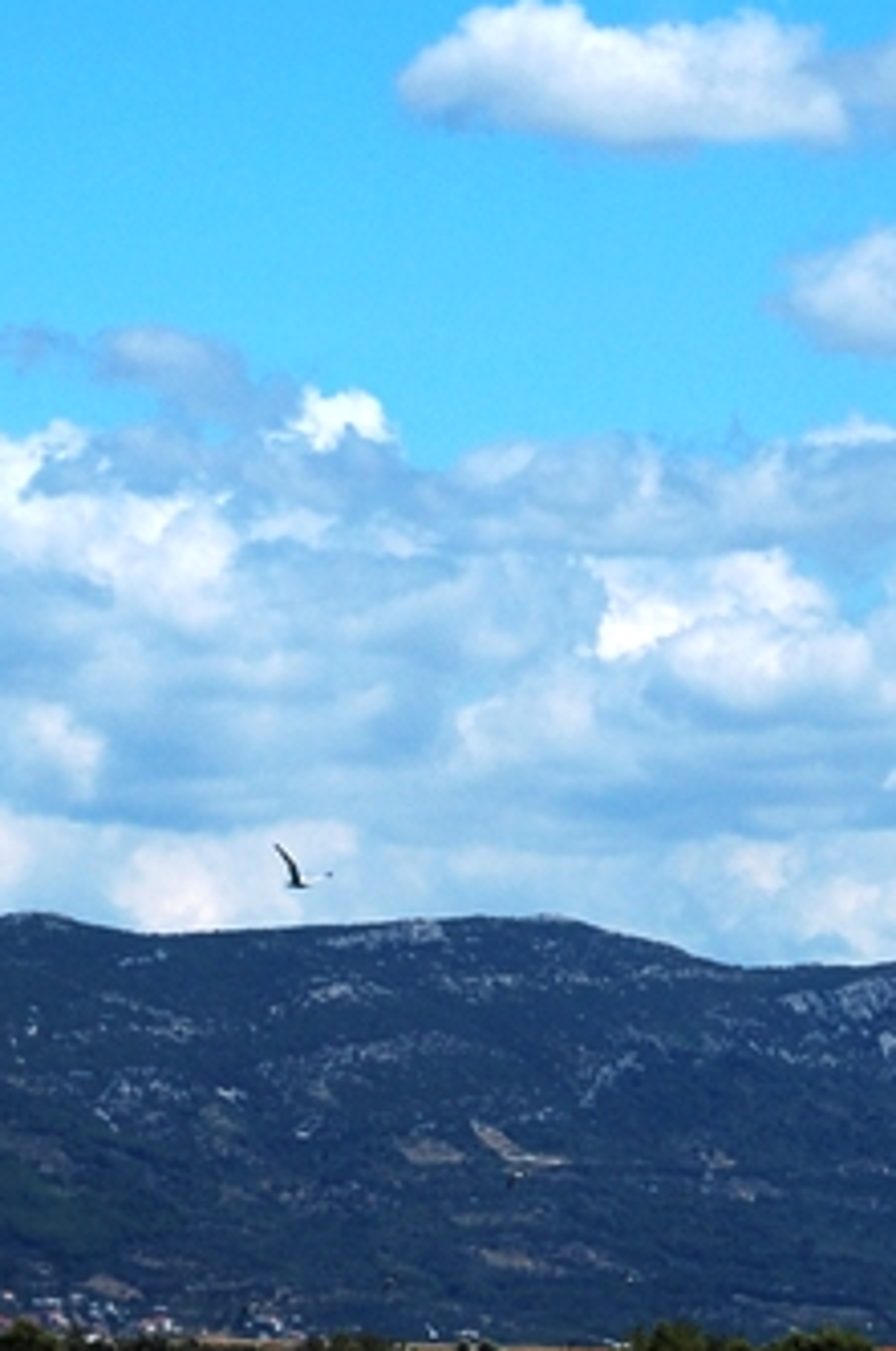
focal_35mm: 238
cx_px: 491
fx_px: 8912
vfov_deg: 8.6
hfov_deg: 5.8
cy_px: -97
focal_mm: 66
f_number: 10
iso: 200
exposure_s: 1/250
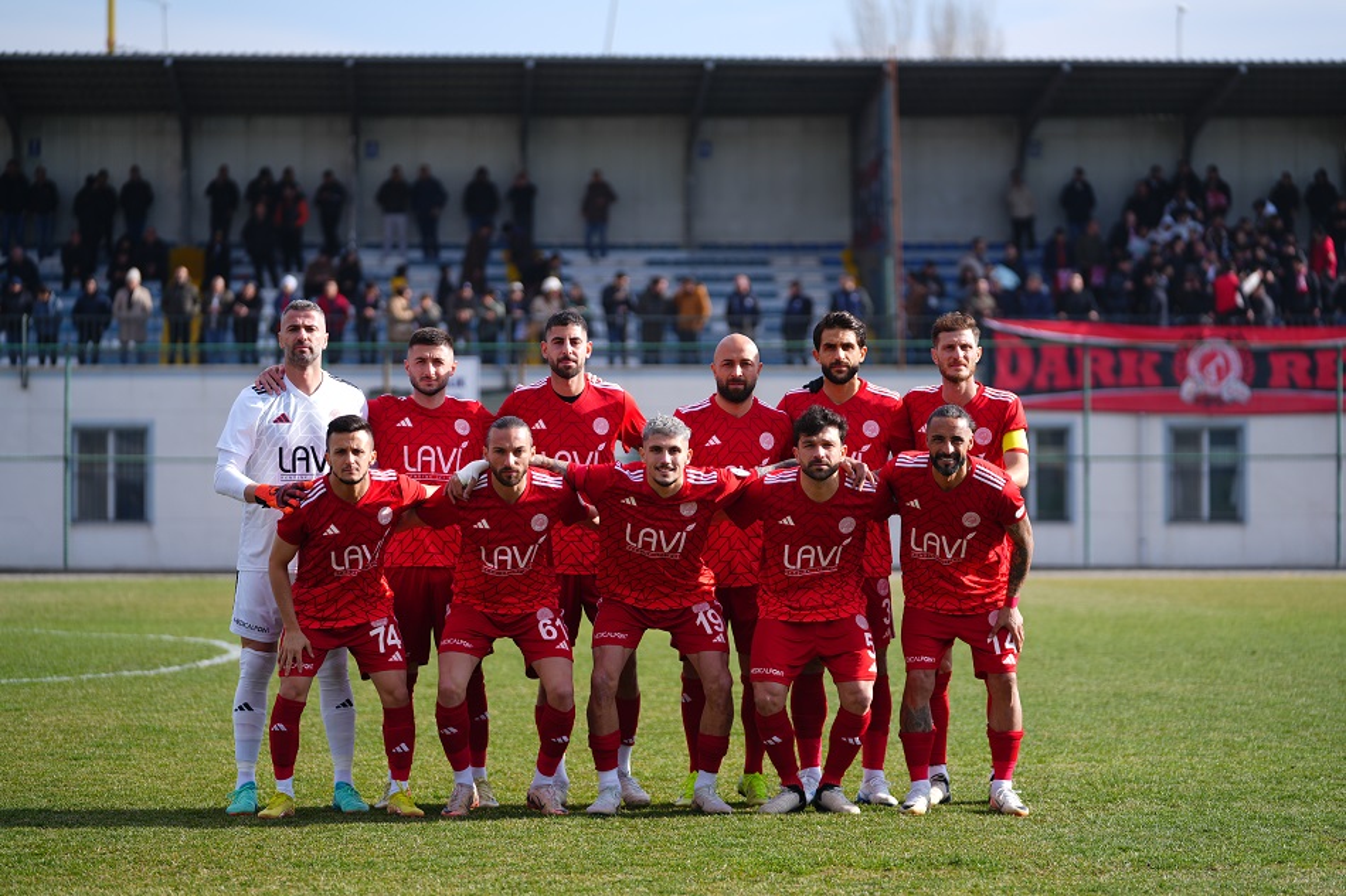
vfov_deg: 10.7
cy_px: 448
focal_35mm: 128
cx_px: 673
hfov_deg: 16.0
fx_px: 4785
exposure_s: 1/1000
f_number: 2.8
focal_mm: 128
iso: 80
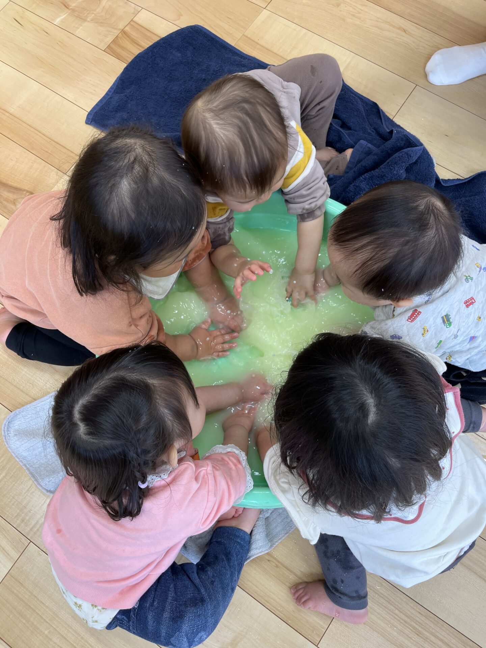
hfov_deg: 53.1
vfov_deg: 67.3
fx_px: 487
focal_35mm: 26
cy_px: 324
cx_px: 243
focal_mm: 5.1
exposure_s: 1/100
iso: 64
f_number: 1.6
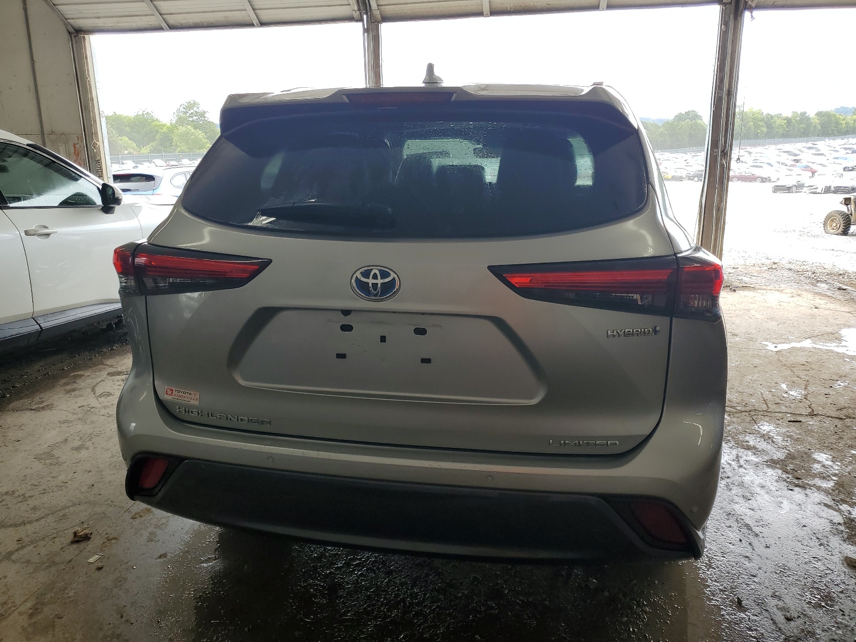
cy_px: 321
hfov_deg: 67.3
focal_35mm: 26
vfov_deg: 53.1
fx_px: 643
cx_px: 428
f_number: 1.5
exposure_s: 1/263
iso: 50
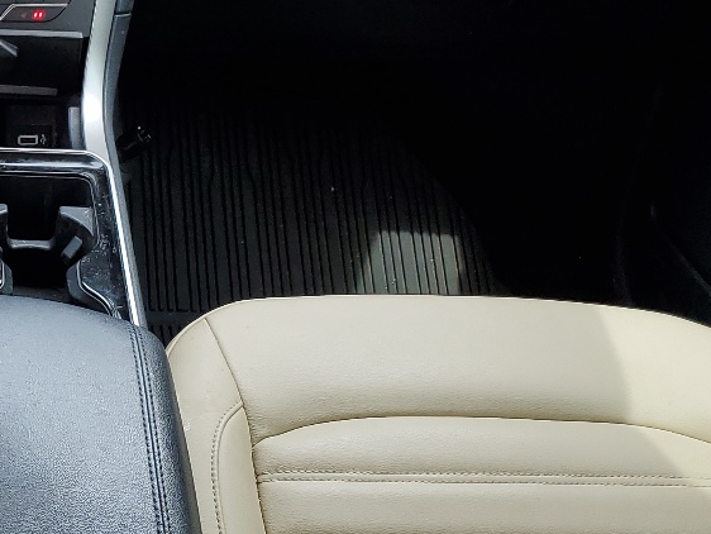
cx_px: -113
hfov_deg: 24.2
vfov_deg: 19.9
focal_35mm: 74
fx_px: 1521
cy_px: 221
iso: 50
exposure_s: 1/244
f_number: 1.5
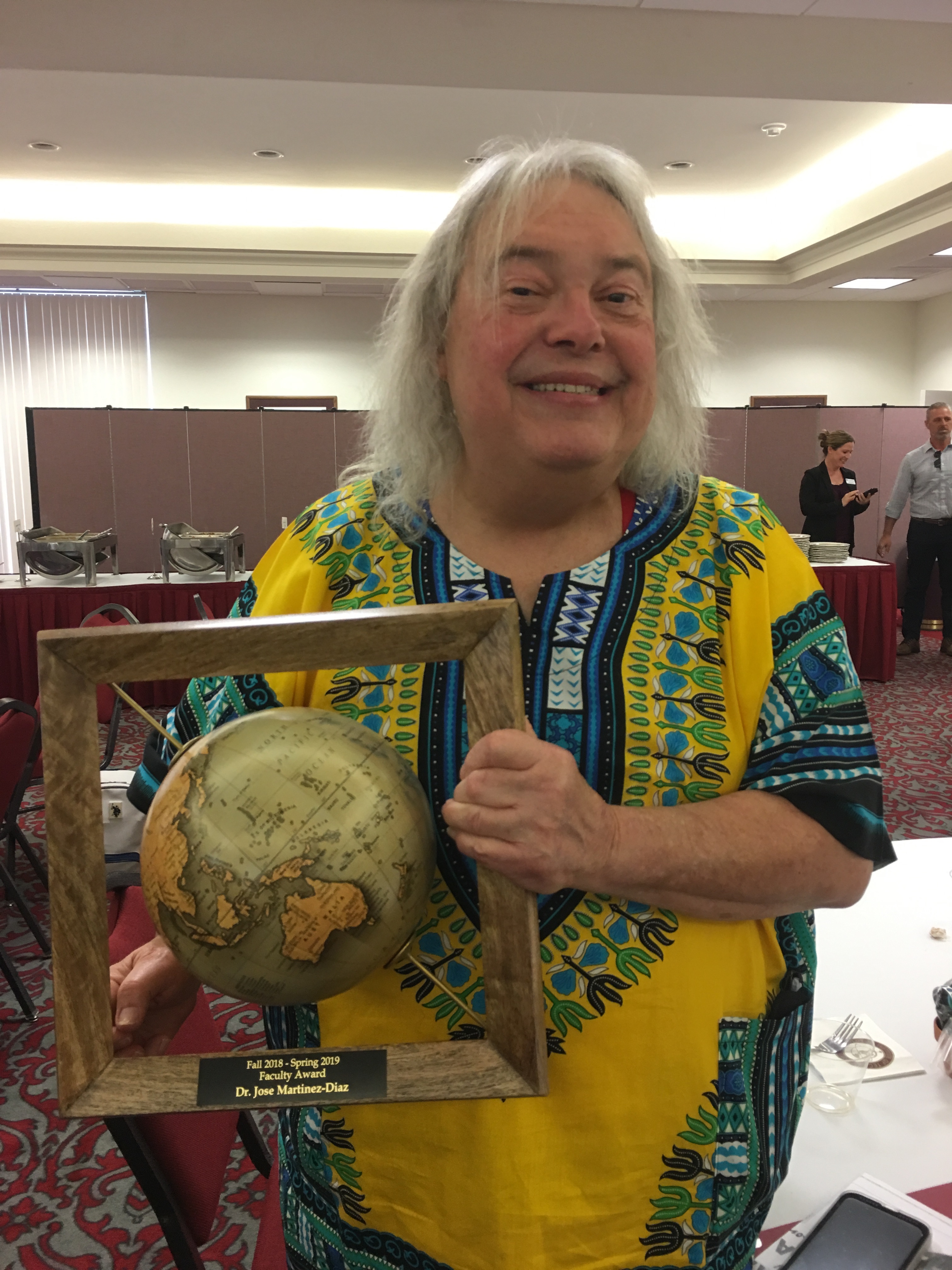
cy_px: 635
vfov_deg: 61.7
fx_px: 1063
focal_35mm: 29
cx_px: 476
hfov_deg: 48.2
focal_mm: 4.15
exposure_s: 1/15
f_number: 2.2
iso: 50
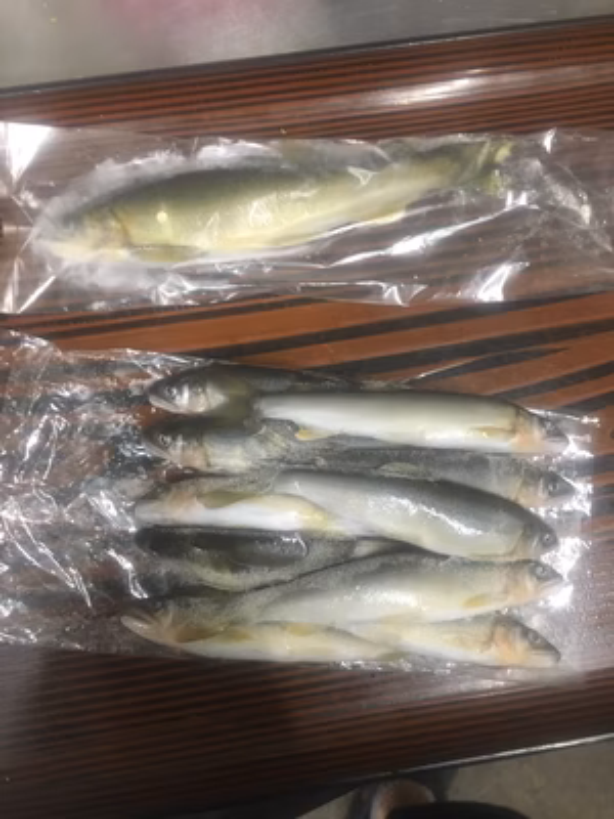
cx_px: 307
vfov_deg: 61.7
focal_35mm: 29
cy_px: 410
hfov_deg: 48.2
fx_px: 686
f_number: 2.2
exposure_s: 1/20
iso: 200
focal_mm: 4.15
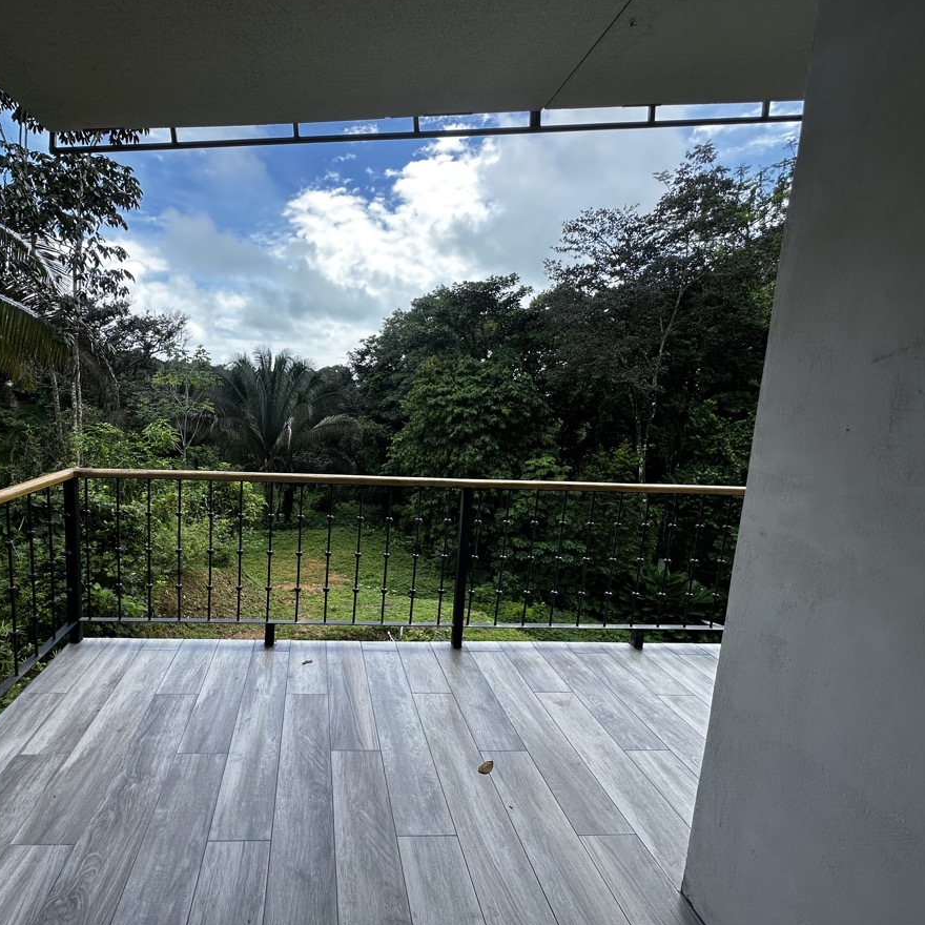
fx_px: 514
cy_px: 463
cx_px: 339
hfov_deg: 82.2
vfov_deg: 84.0
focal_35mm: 17
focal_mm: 2.22
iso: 40
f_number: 2.2
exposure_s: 1/399
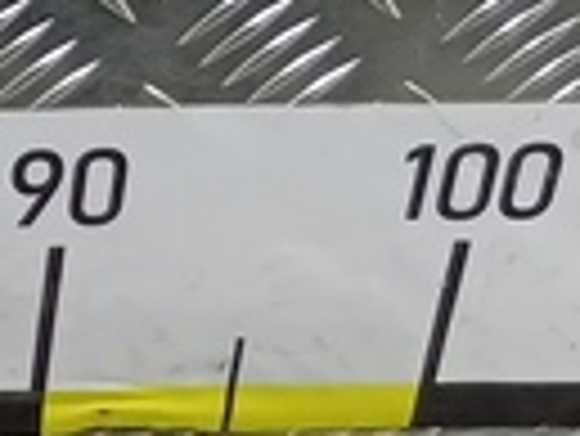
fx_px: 3052
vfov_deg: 7.0
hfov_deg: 10.2
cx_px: -472
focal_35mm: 182
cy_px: 1488
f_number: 1.6
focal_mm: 4.11
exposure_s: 1/50
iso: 164
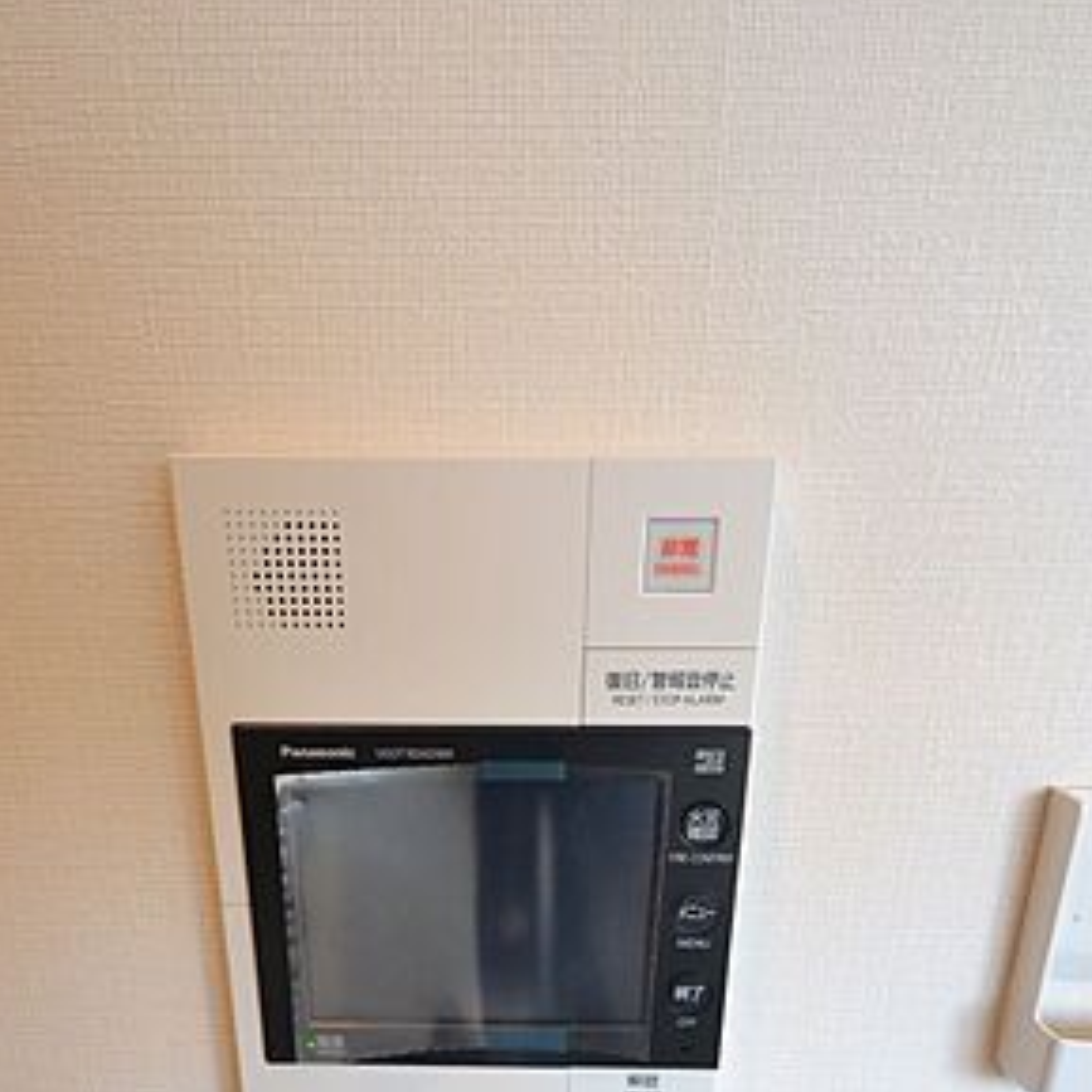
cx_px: 499
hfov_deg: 64.2
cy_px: 865
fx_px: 869
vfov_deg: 59.5
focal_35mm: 24
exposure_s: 1/125
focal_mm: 11.5
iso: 1600
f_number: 5.6
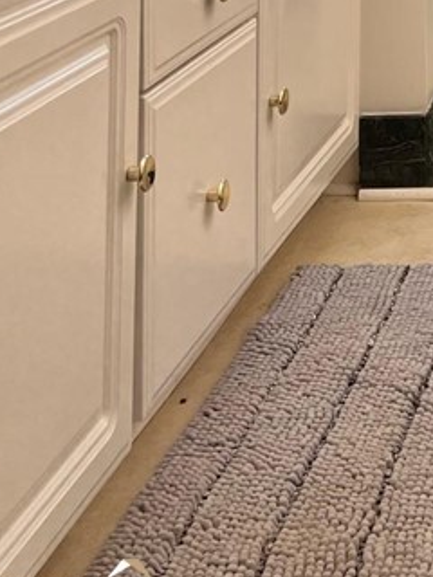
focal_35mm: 83
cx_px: 663
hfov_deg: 16.2
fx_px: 1384
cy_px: -279
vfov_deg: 20.3
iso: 64
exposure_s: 1/120
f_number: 1.5
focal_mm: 5.7
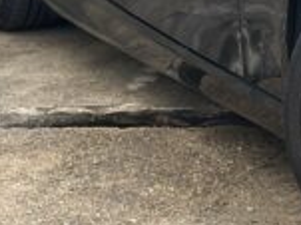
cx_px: 600
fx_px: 2216
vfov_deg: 5.8
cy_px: -58
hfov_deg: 7.5
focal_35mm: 255
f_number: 1.78
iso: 64
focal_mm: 6.86
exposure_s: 1/543
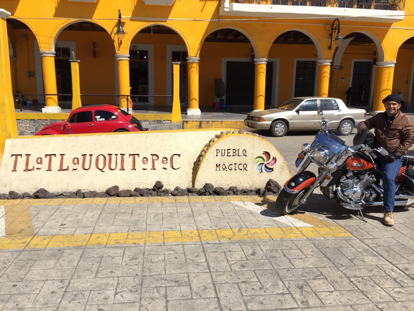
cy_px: 156
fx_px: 347
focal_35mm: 29
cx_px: 207
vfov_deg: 48.2
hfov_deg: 61.7
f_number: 2.2
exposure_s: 1/1582
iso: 32
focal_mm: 4.15
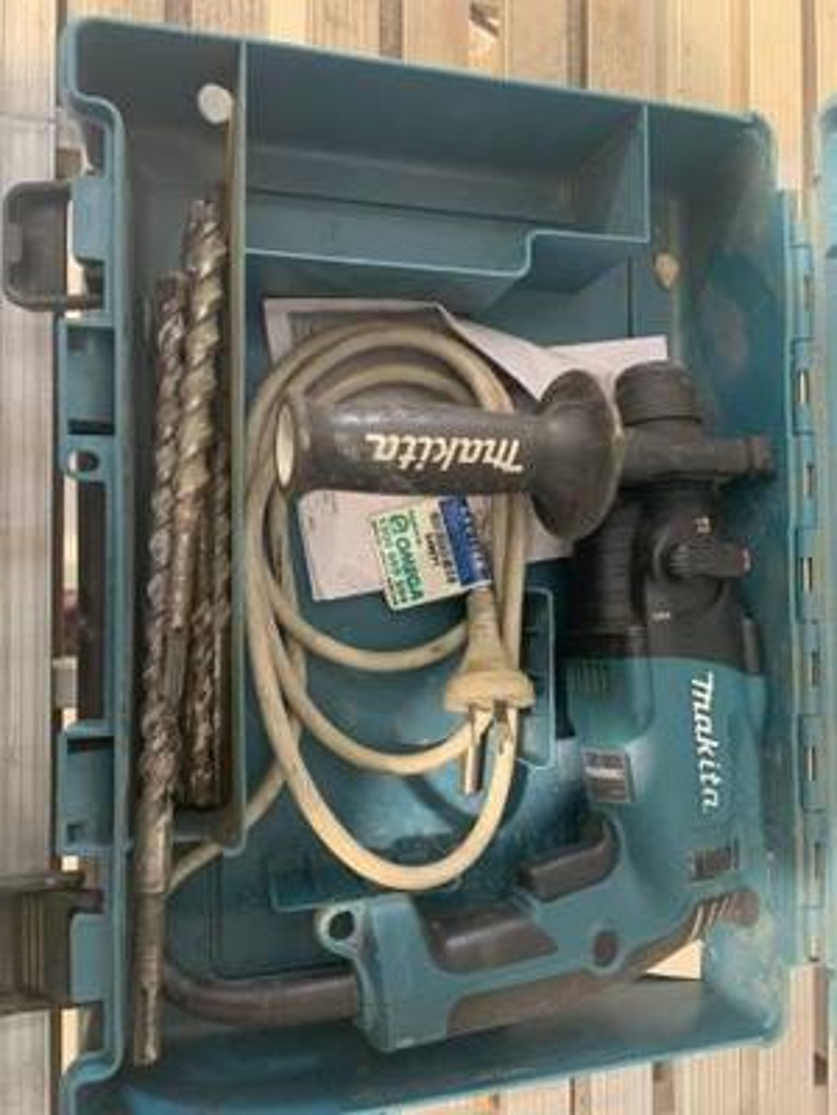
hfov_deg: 53.1
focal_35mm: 26
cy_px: 558
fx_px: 838
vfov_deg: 67.3
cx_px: 418
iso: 400
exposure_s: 1/50
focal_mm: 4.2
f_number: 1.8
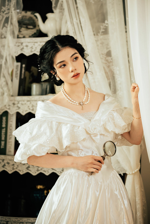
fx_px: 744
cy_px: 112
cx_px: 75
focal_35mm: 119
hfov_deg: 11.5
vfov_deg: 17.2
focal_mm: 120
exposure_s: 1/250
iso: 640
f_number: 2.8
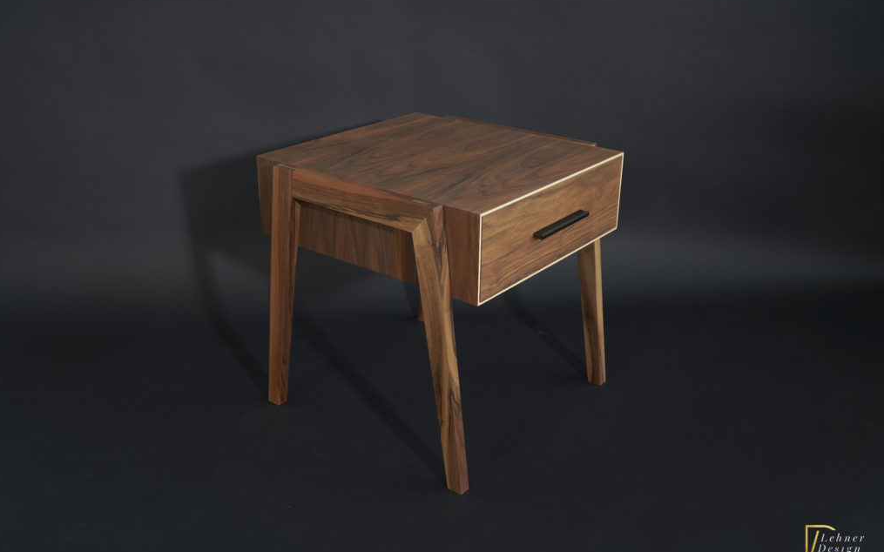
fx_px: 867
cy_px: 284
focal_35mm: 36
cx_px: 442
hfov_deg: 54.0
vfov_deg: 35.3
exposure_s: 1/1.59
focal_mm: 35
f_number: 8
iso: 200
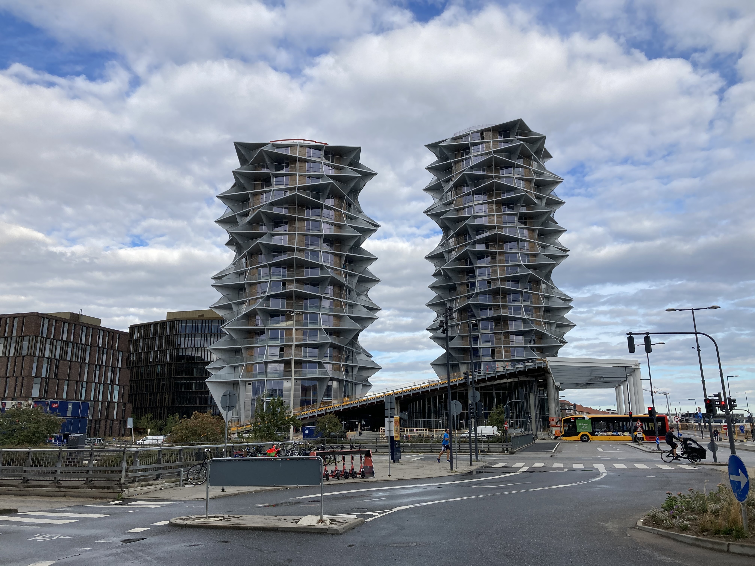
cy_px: 283
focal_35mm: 28
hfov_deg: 63.4
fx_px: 611
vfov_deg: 49.7
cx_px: 378
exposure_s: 1/1600
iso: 20
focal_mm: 3.99
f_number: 1.8
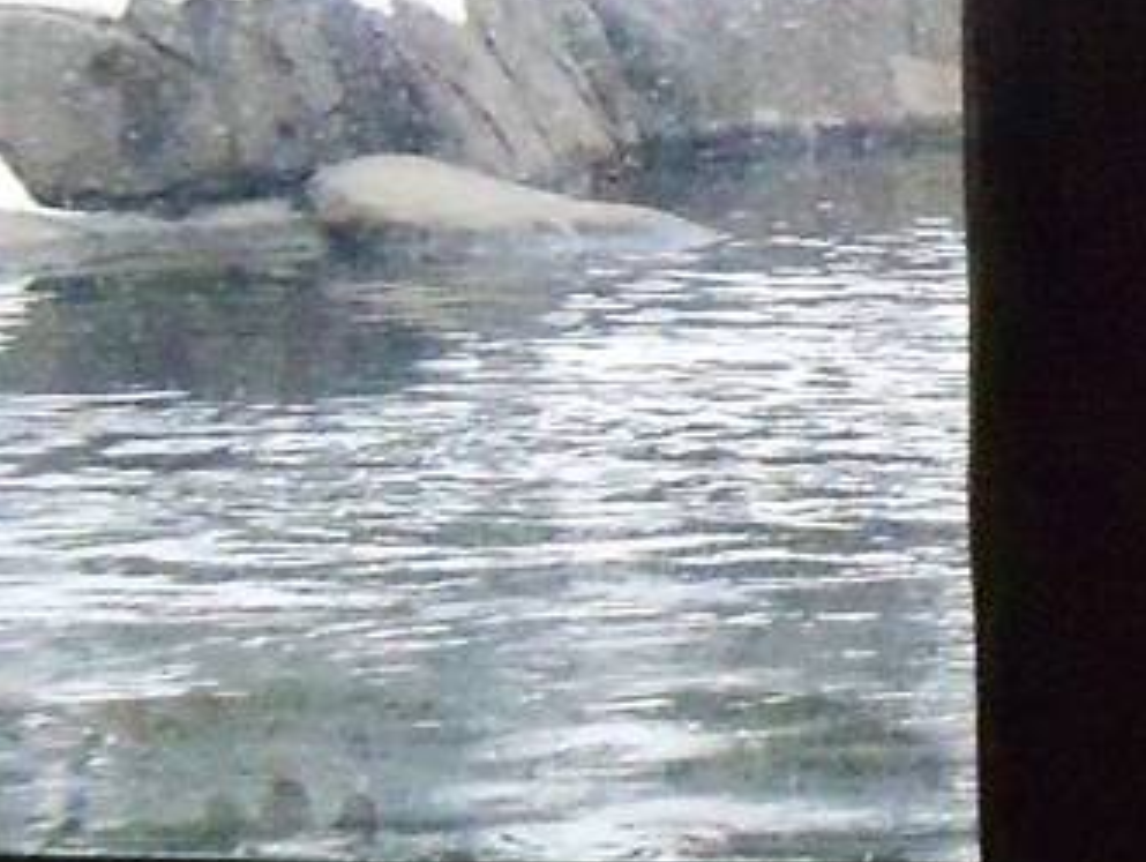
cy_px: 332
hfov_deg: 10.4
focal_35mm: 169
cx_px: 2545
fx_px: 5601
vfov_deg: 8.8
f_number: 3.5
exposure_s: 1/500
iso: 1000
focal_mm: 6.2
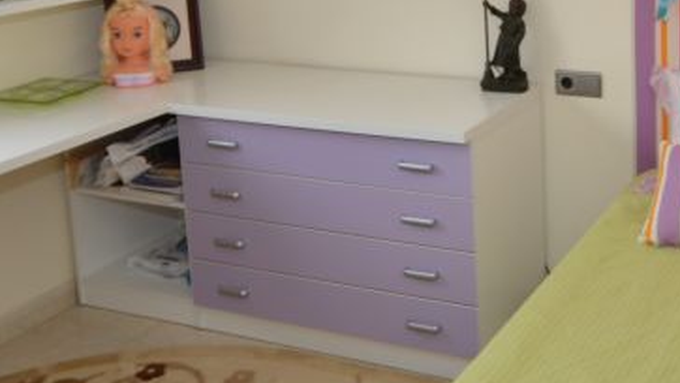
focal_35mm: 52
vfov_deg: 21.9
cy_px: -38
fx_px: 938
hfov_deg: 38.6
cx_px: 524
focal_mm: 10
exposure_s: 1/60
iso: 200
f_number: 4
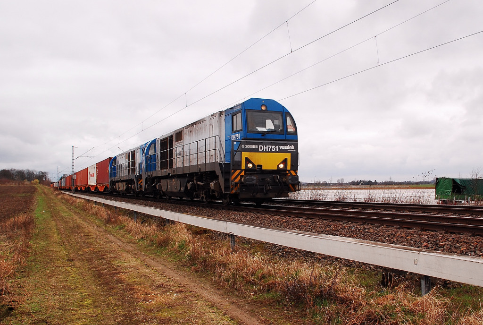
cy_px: 162
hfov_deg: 67.3
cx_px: 242
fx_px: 363
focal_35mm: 27
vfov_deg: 48.2
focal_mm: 18
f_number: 8
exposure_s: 1/320
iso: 400
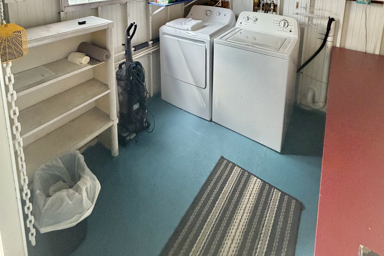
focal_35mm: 20
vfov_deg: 50.5
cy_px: 2
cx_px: 194
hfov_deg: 84.0
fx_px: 213
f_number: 2.2
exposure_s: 1/121
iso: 320
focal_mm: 2.22
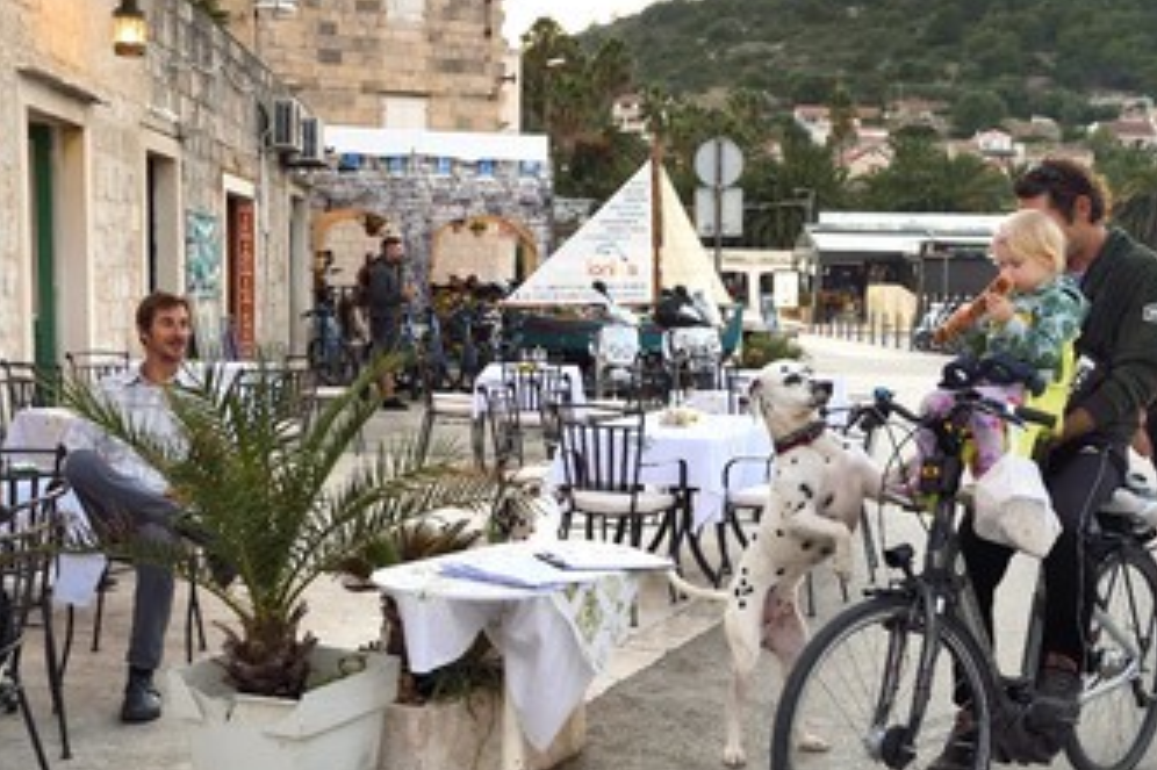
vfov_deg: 31.1
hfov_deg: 45.4
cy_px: 439
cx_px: 561
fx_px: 1381
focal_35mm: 43
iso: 1600
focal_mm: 34
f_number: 6.3
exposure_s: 1/125
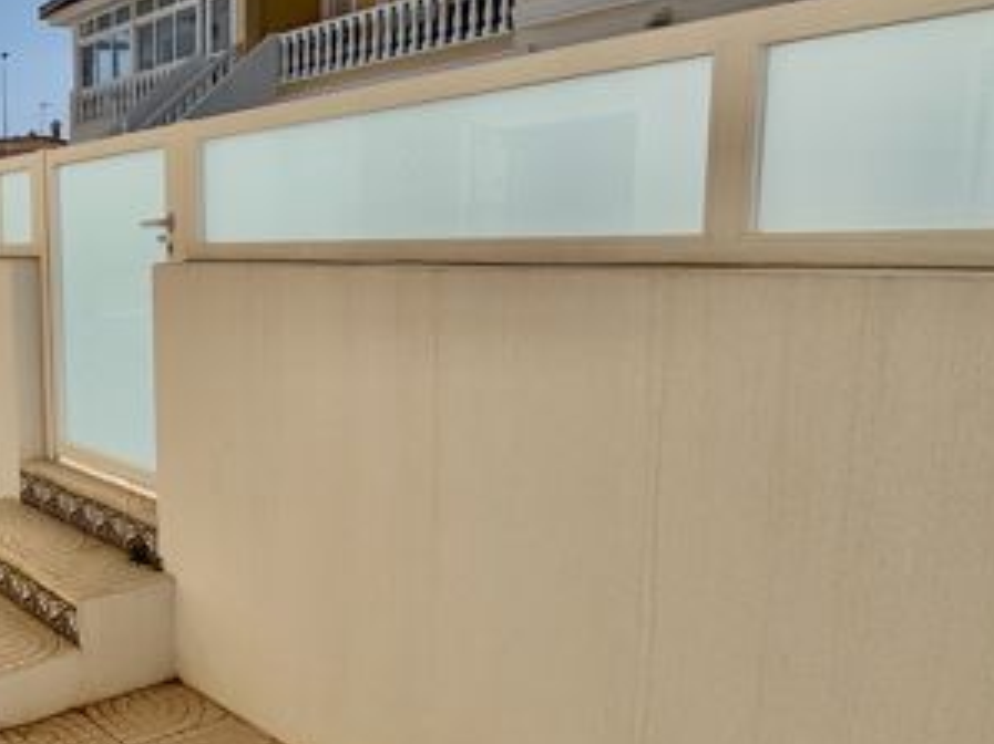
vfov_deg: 42.9
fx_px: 947
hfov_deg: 43.7
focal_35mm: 33
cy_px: 362
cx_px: -81
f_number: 2.2
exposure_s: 1/3906
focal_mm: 2.22
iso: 40
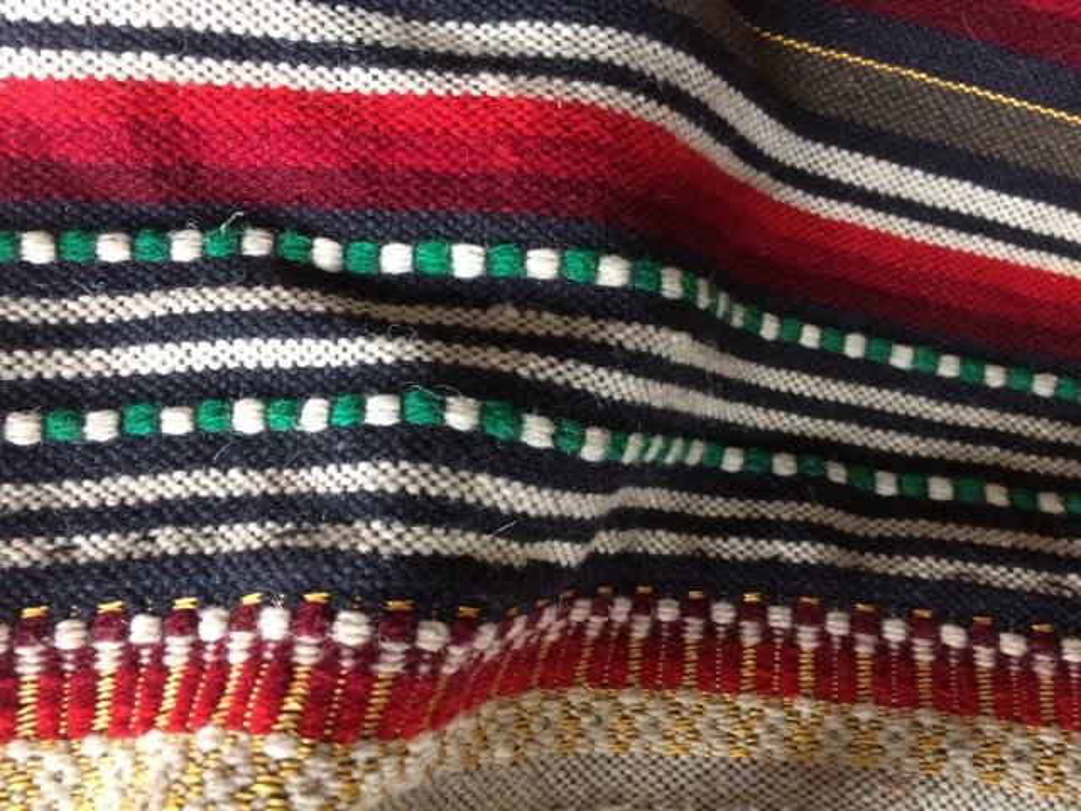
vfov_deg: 48.2
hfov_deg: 61.7
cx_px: 540
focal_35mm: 29
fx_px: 906
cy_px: 406
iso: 250
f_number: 2.2
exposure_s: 1/30
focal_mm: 4.15
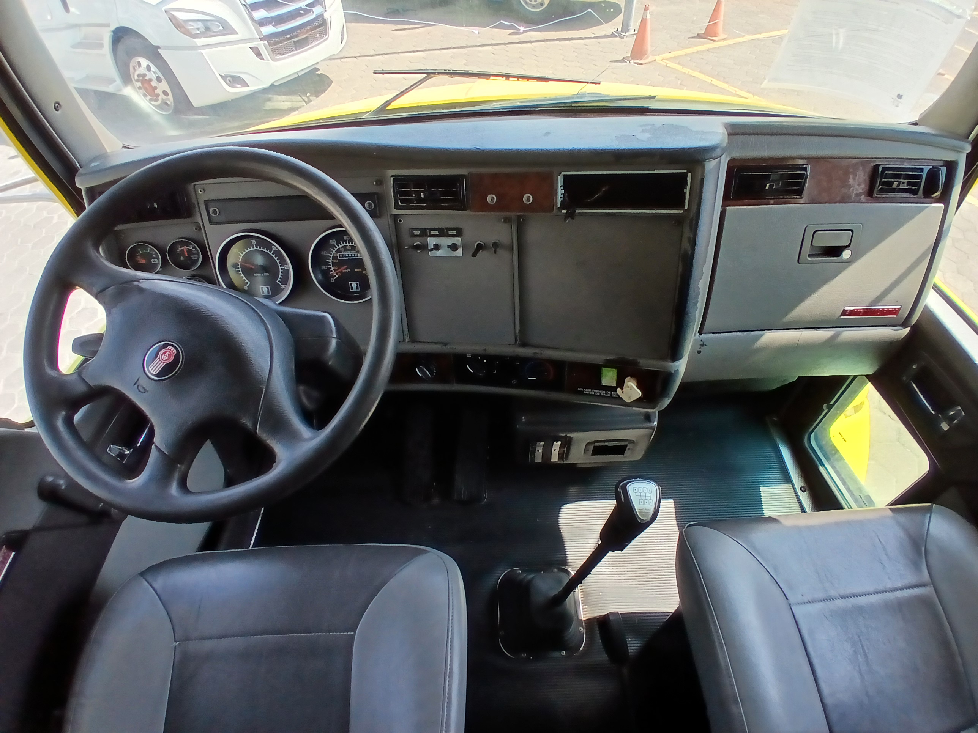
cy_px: 366
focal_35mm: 17
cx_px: 489
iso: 50
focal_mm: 1.4
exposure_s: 1/113
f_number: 2.2
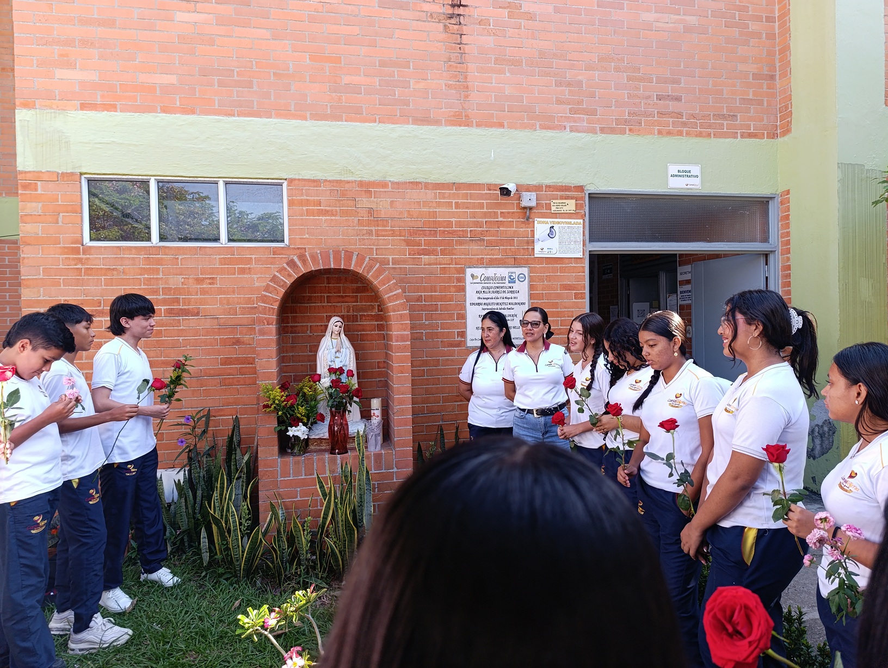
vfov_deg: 59.0
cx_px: 444
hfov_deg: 73.9
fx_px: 591
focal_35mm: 23
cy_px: 334
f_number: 1.6
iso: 125
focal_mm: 6.14
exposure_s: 1/120
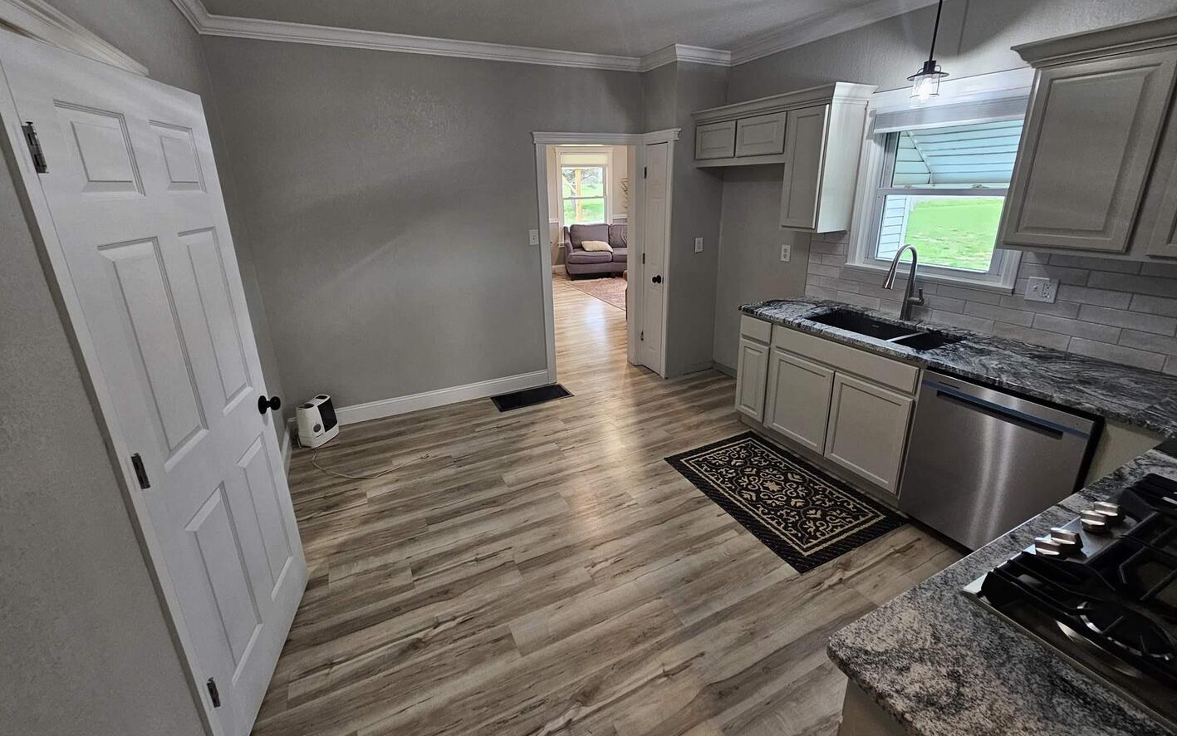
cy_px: 334
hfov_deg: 105.3
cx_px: 585
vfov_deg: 78.5
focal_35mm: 14
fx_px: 449
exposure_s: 1/60
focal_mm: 2.2
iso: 200
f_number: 2.2
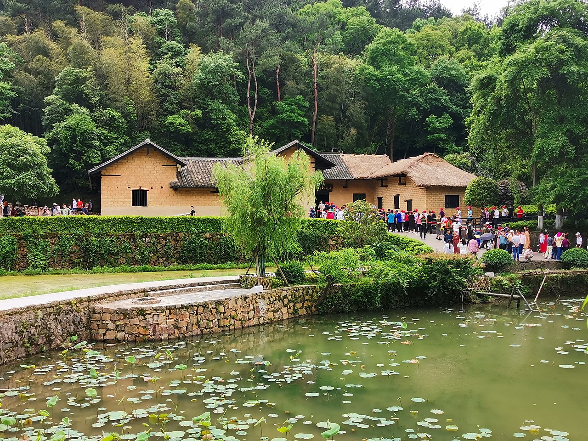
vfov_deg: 36.8
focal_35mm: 39
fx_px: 662
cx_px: 294
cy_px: 220
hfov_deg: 47.9
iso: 50
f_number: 1.4
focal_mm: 4.66
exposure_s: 1/911
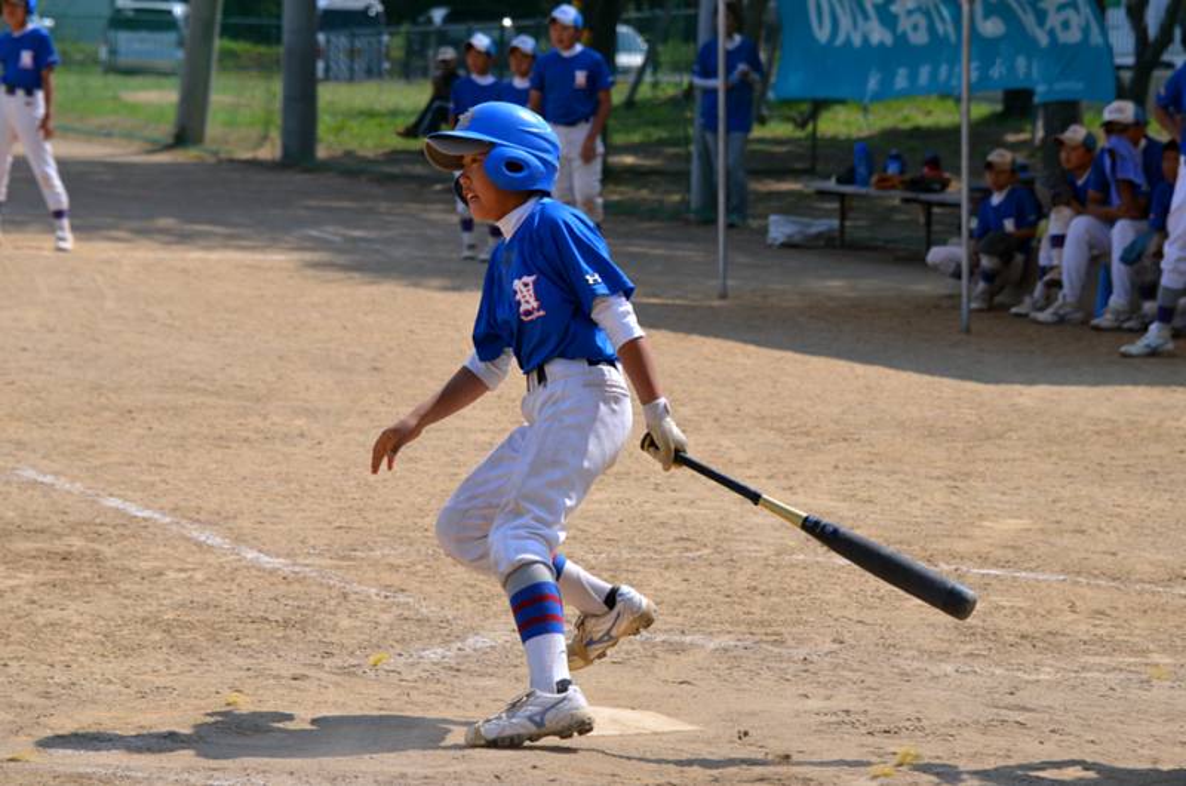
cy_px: 393
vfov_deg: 9.3
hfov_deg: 14.0
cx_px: 593
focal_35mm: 147
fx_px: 4833
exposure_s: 1/1600
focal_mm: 98
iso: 400
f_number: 6.3
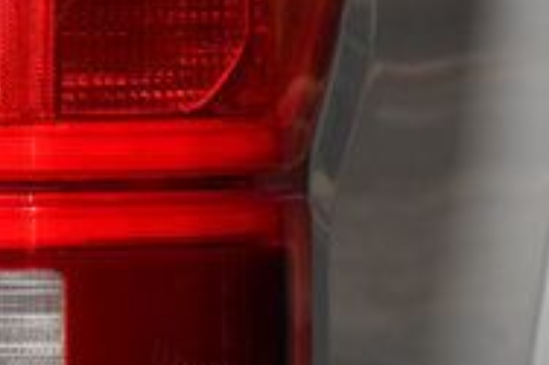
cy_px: 238
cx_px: -12
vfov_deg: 2.6
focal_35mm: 521
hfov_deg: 4.0
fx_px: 7938
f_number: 10
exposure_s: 1/400
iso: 100
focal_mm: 102
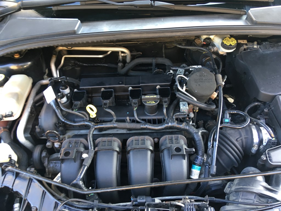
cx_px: 140
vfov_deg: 48.2
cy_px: 106
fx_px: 235
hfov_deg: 61.7
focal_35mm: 29
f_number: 2.2
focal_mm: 4.15
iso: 64
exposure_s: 1/30
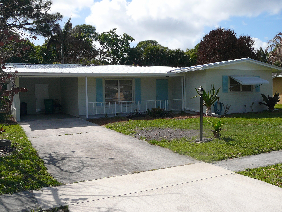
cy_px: 106
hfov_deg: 52.6
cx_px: 141
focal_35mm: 35
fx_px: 285
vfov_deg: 40.7
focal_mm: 5.2
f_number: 5
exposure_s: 1/500
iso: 80
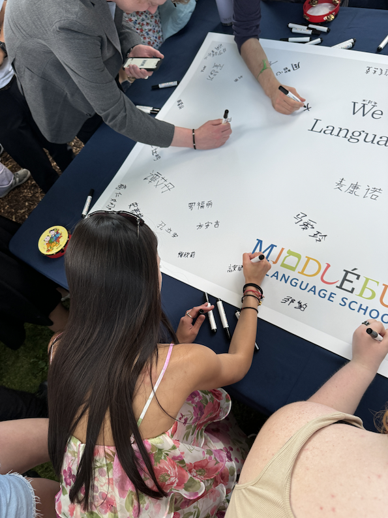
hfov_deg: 56.8
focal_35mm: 24
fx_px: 359
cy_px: 259
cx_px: 194
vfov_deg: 71.6
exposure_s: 1/121
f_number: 1.78
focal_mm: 6.76
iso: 160
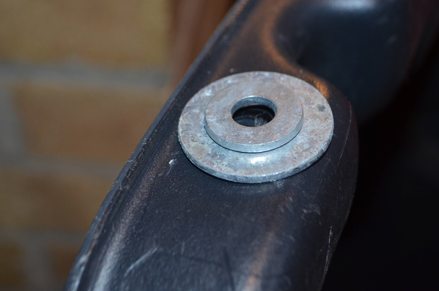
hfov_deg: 31.0
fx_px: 791
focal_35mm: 65
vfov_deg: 20.8
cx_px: 204
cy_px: 113
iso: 800
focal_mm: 34
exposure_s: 1/60
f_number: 5
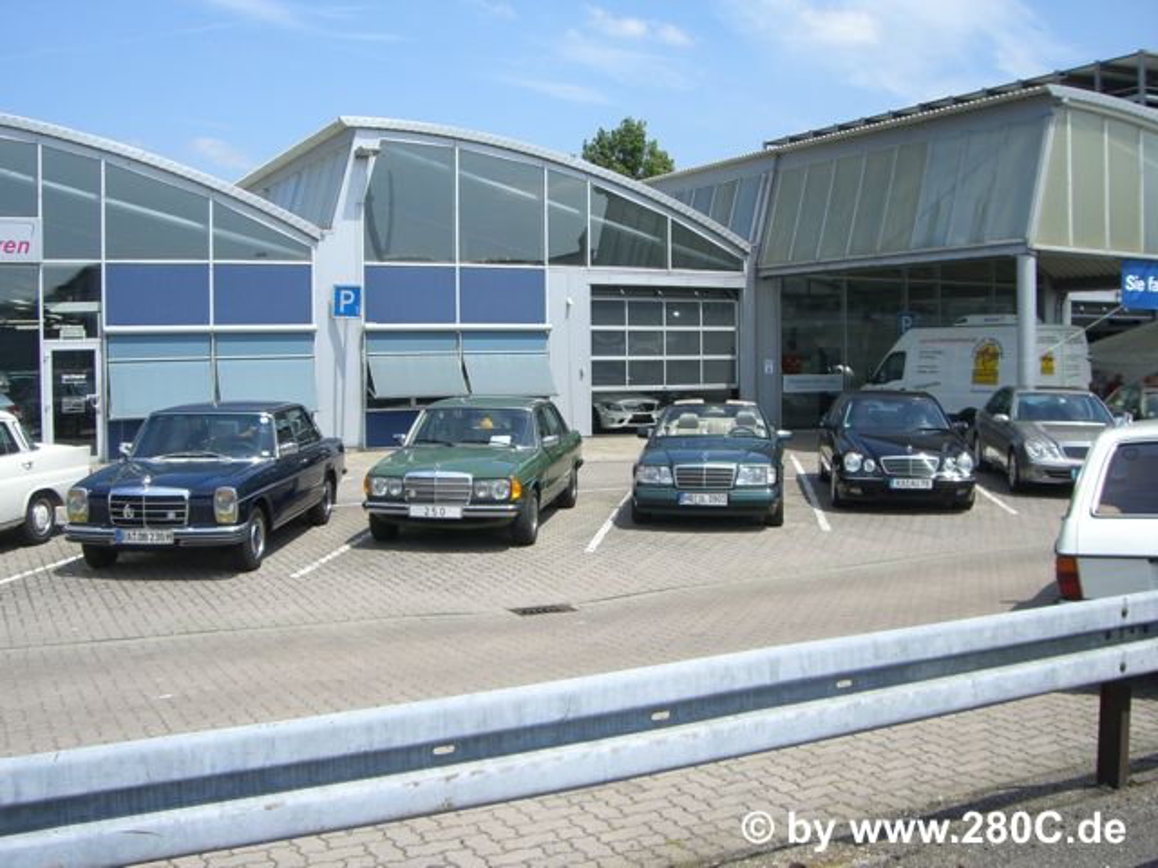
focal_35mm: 38
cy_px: 434
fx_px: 1271
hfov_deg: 49.0
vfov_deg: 37.7
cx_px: 579
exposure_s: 1/500
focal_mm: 6.2
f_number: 4.3
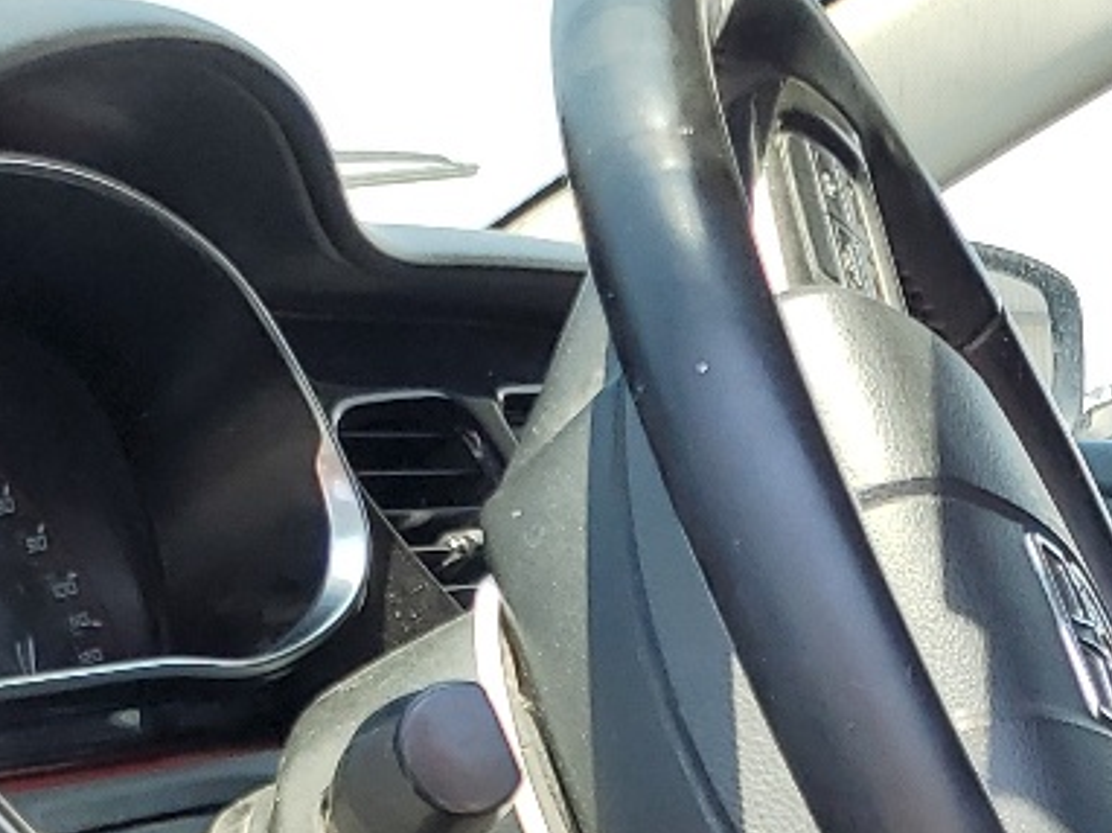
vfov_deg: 12.3
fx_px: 3499
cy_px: 1535
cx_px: 1394
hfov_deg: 17.1
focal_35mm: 109
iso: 50
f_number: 1.5
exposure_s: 1/500
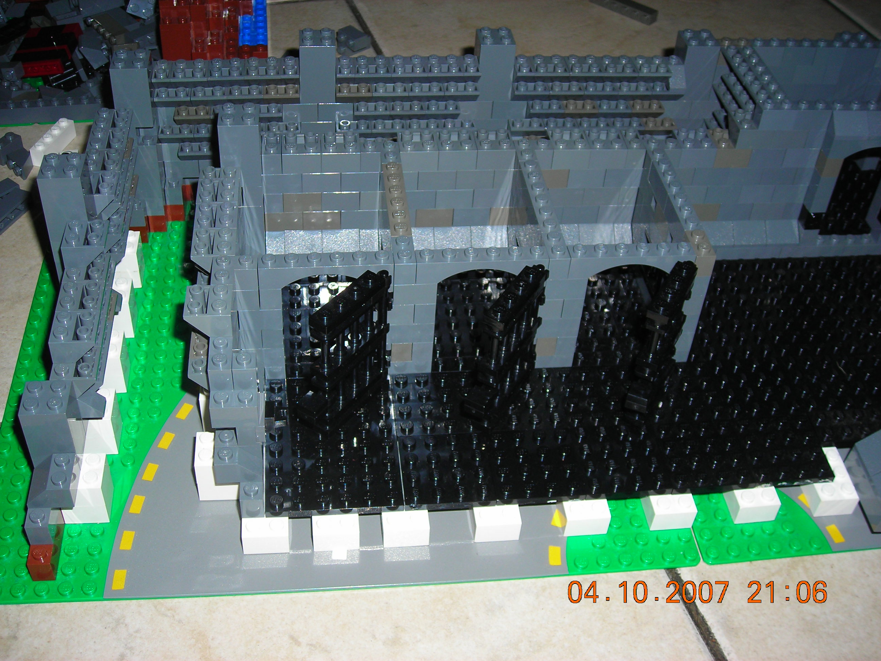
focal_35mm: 41
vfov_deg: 35.1
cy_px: 330
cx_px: 440
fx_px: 1043
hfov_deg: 45.8
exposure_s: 1/60.1
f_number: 3.3
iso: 50
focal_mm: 6.8
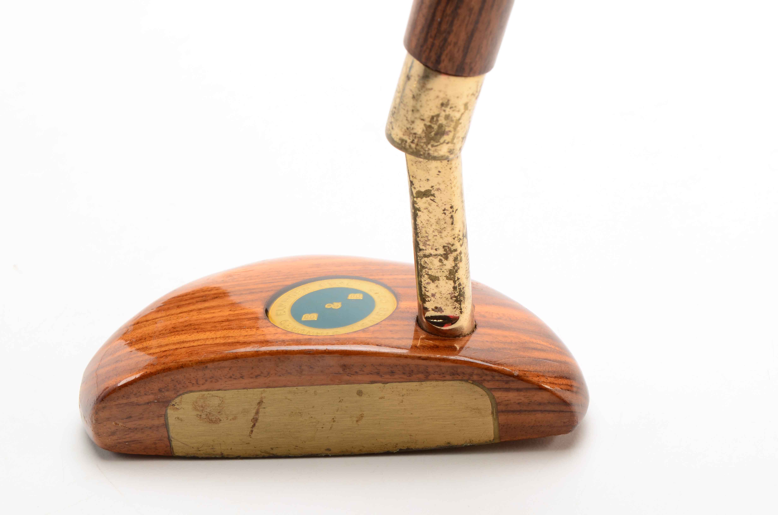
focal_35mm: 82
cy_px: 258
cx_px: 389
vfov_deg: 16.5
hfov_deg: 24.7
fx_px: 1779
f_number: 18
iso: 100
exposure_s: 1/160
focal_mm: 55
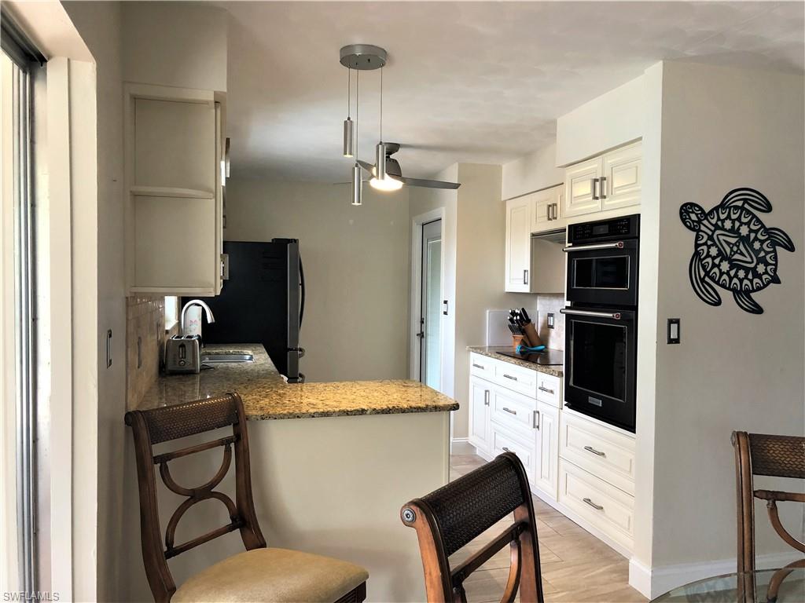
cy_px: 302
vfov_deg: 49.7
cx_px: 402
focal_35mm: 28
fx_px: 651
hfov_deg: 63.4
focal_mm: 4
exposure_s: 1/30
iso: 40
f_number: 1.8
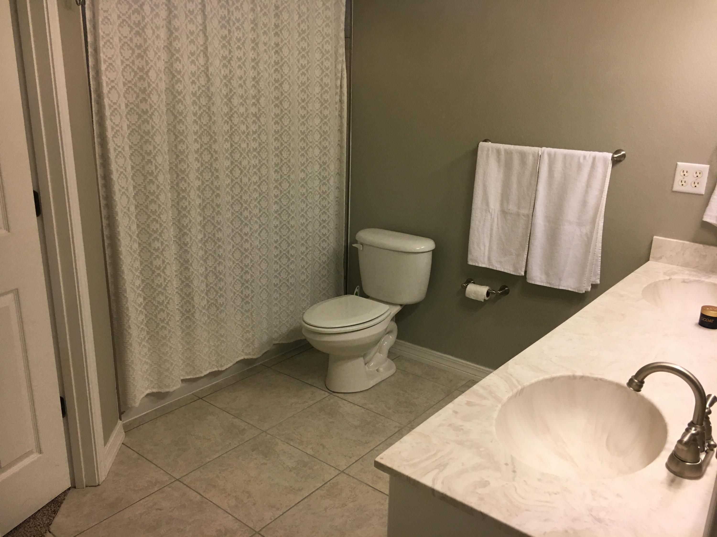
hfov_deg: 61.7
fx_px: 601
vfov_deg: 48.2
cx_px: 358
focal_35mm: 29
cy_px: 268
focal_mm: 4.15
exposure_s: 1/30
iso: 40
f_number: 2.2
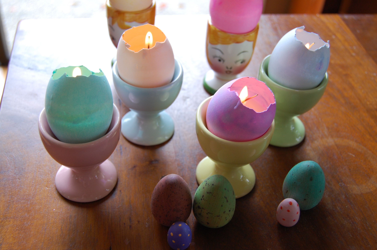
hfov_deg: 43.6
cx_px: 188
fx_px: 471
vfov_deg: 29.8
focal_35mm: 45
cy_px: 125
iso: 400
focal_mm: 30
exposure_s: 1/60
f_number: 4.2
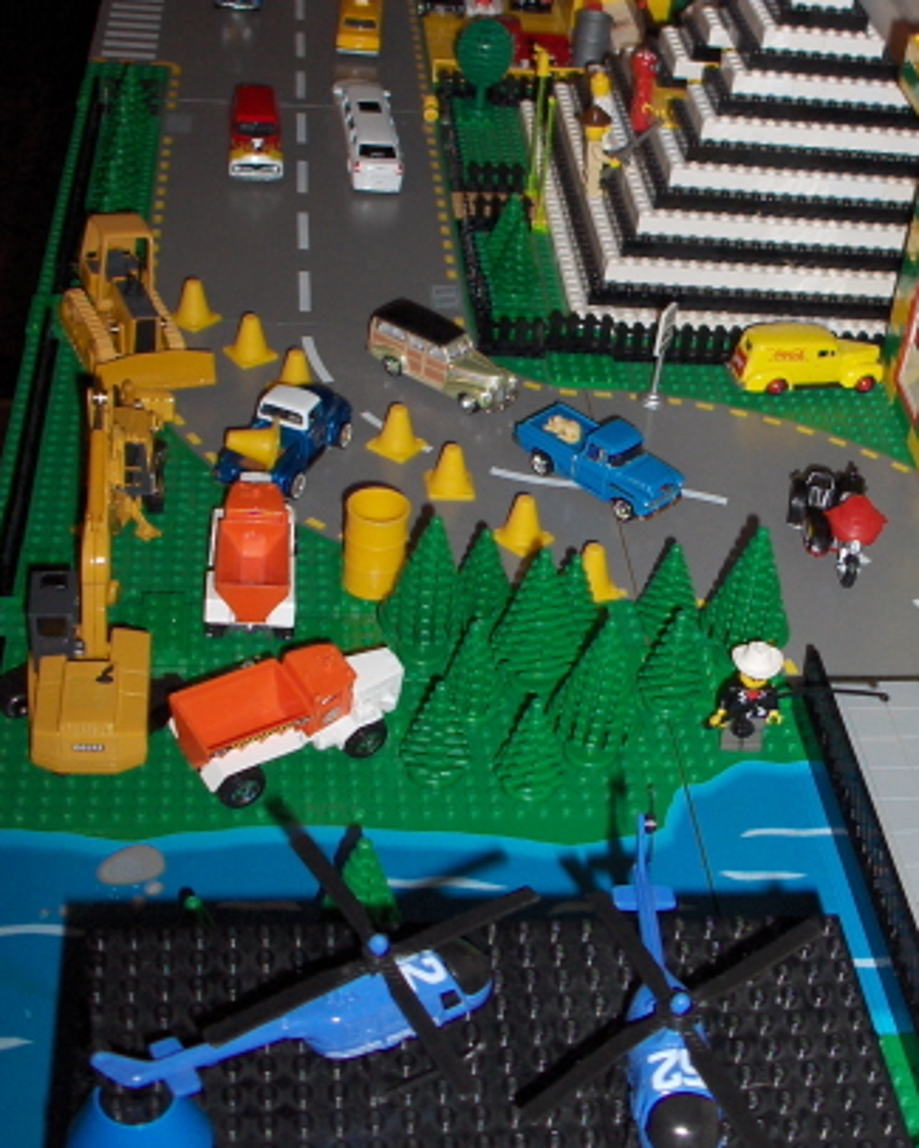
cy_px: 495
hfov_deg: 34.4
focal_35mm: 43
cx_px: 659
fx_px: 1461
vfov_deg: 42.8
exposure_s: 1/60
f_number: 2.8
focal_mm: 5.8
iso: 52
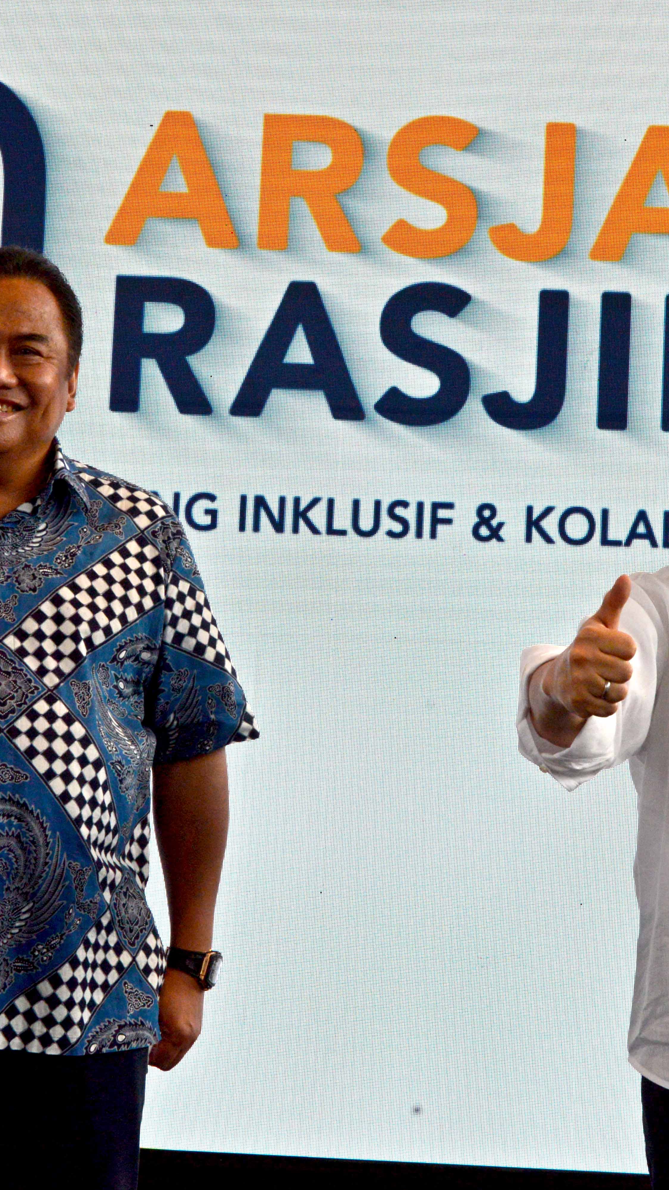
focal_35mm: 76
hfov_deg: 15.9
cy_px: 592
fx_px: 2397
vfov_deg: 27.9
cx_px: 339
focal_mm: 48
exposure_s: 1/200
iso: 2500
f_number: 11
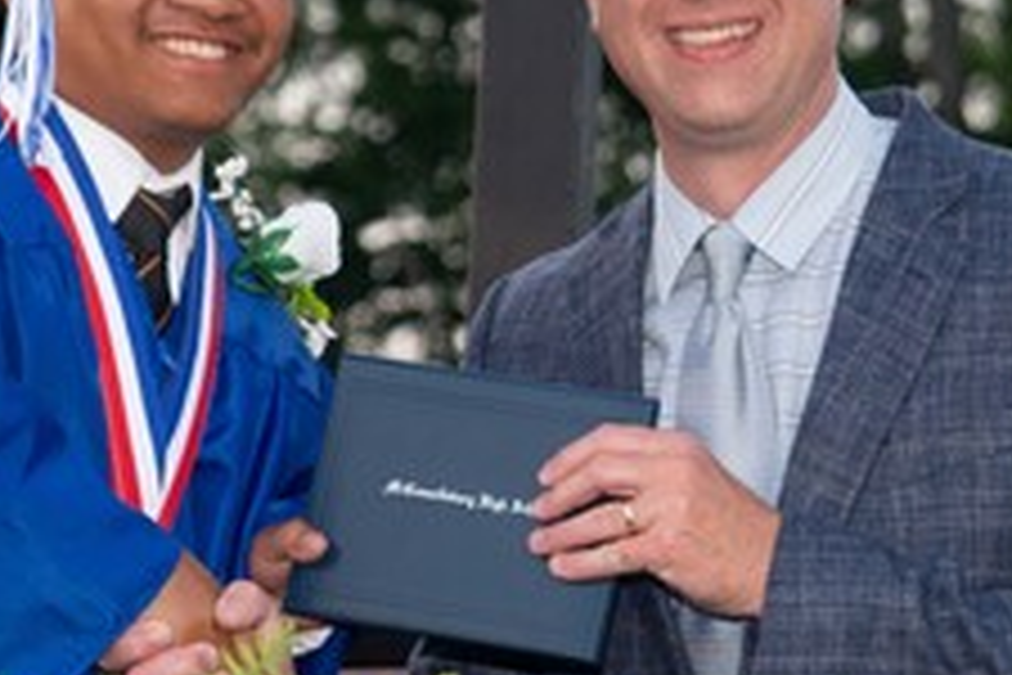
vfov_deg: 3.9
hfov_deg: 5.9
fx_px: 9782
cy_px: 432
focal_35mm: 348
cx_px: 711
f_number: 7.1
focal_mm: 98
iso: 800
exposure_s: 1/80
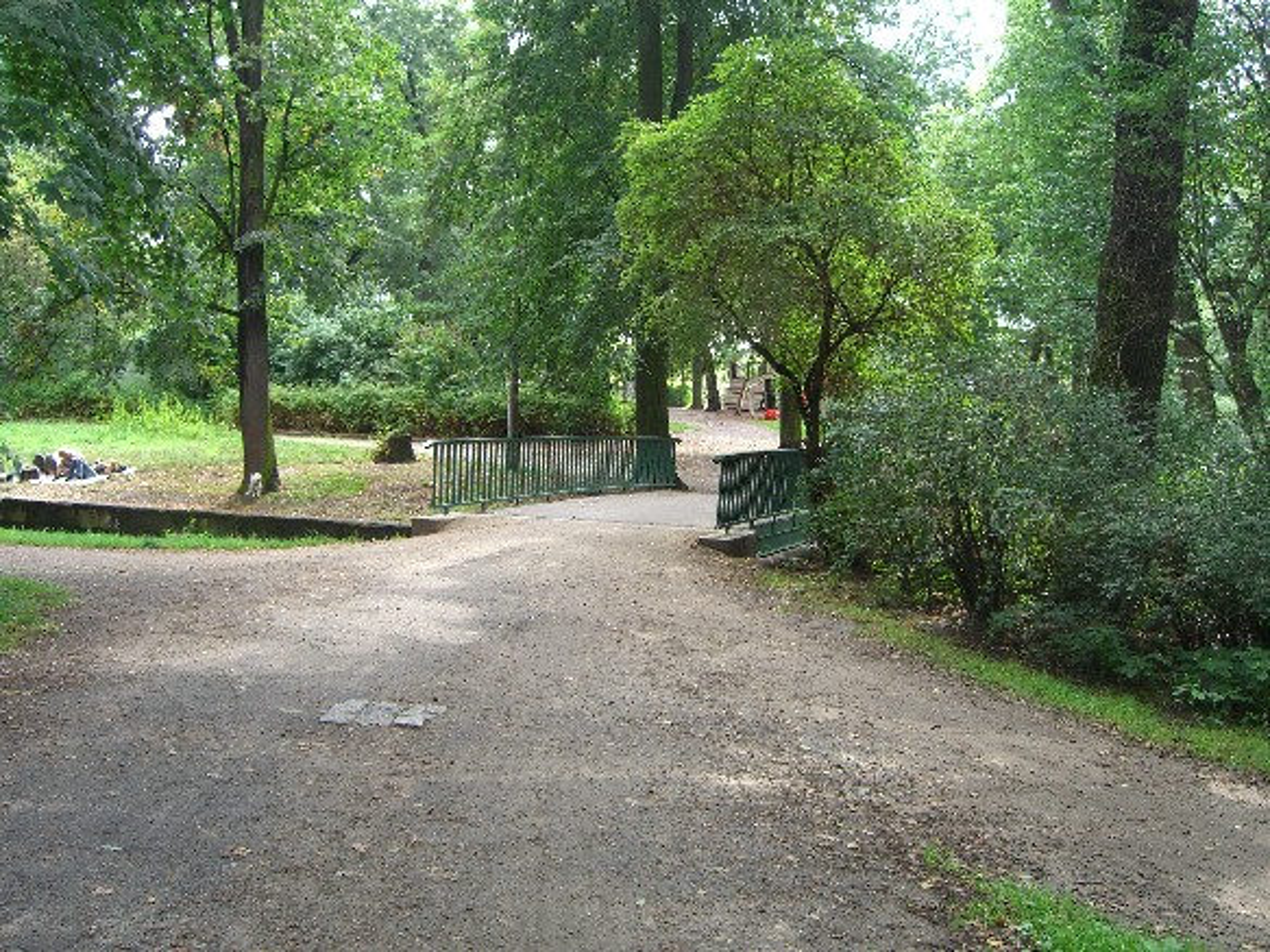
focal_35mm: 38
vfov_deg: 37.7
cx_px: 635
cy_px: 476
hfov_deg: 49.0
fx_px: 1394
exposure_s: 1/125
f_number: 2.8
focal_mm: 7.9
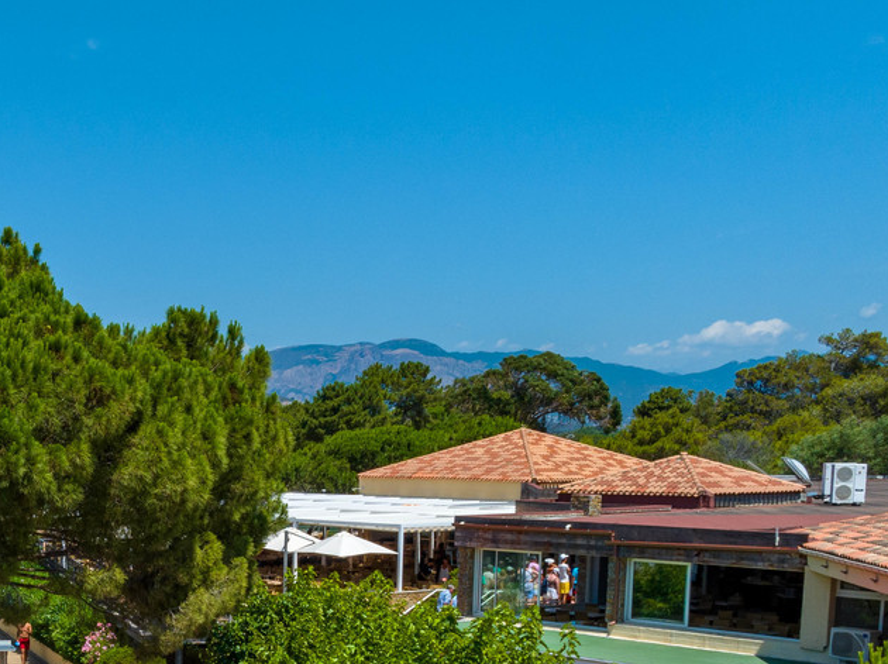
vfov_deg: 22.8
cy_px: 696
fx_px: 1563
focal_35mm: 61
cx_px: 28
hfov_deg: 29.8
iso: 100
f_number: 11
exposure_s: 1/200
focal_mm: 12.3
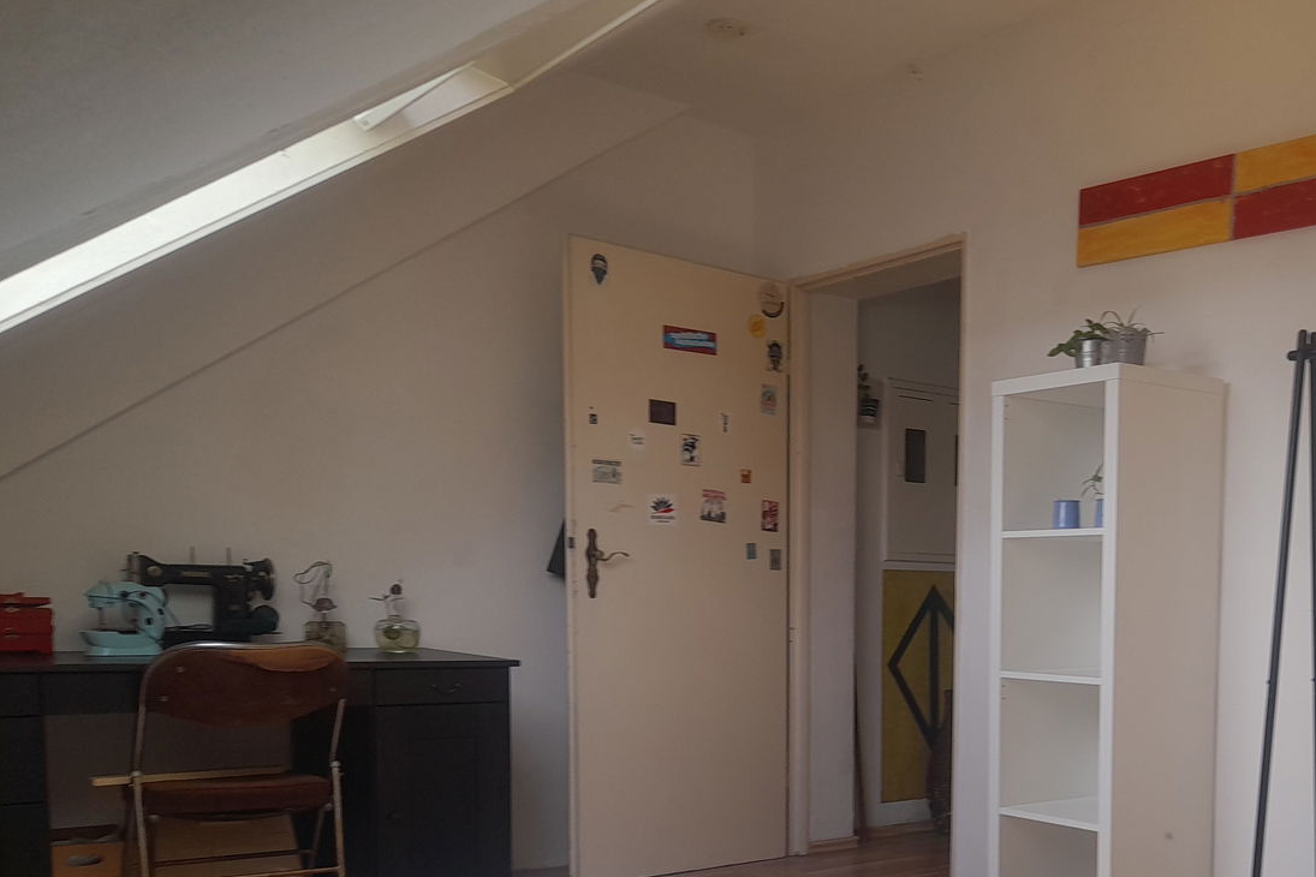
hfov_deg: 49.8
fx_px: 1389
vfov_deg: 33.9
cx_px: 876
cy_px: 714
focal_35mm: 38
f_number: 2
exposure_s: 1/100
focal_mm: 4.6
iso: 28
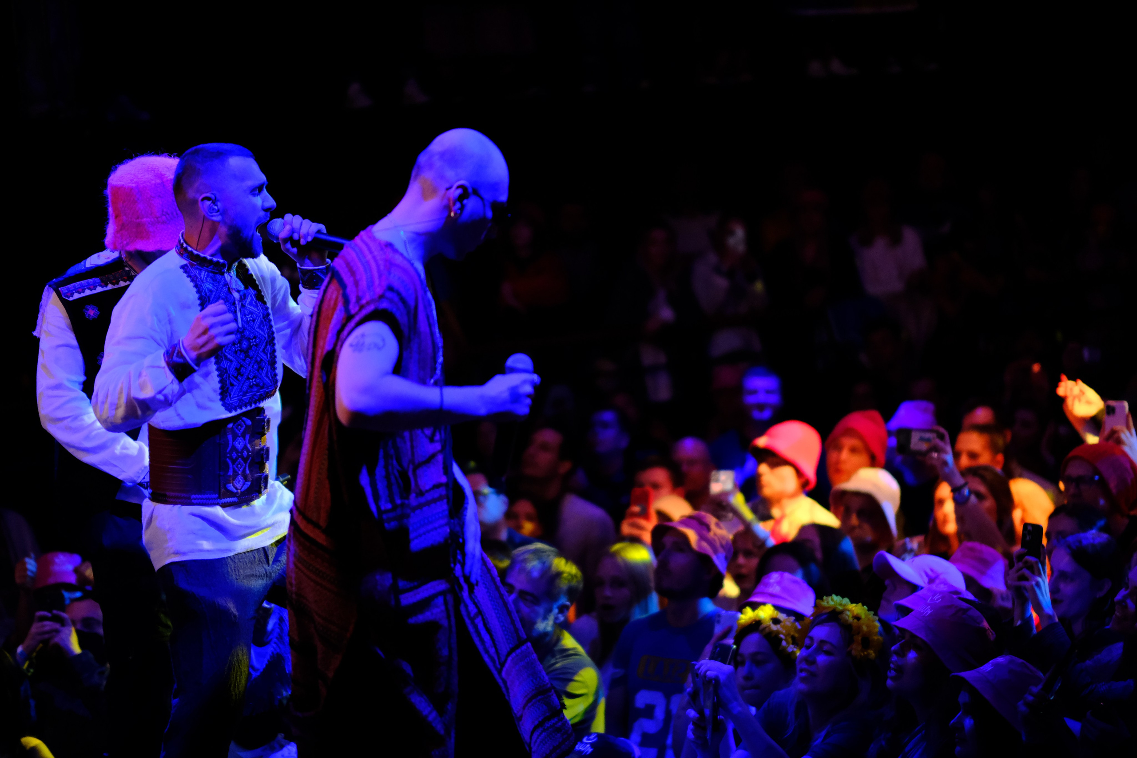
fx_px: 2653
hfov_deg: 24.2
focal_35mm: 84
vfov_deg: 16.3
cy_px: 379
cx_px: 568
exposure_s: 1/800
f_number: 1.2
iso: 3200
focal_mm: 56
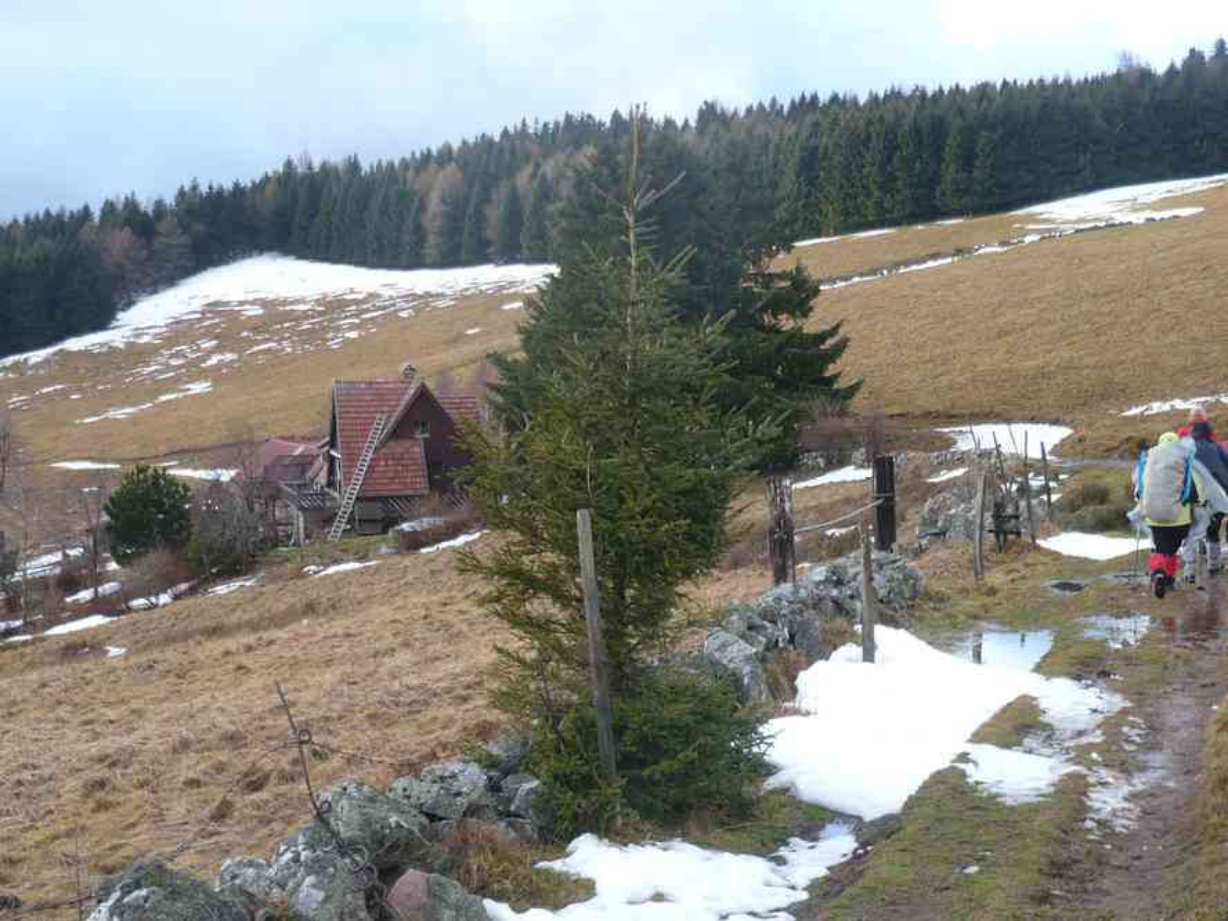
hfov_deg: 34.9
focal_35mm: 55
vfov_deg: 26.6
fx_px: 1951
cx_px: 614
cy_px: 460
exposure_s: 1/250
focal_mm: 6
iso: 100
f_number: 2.9
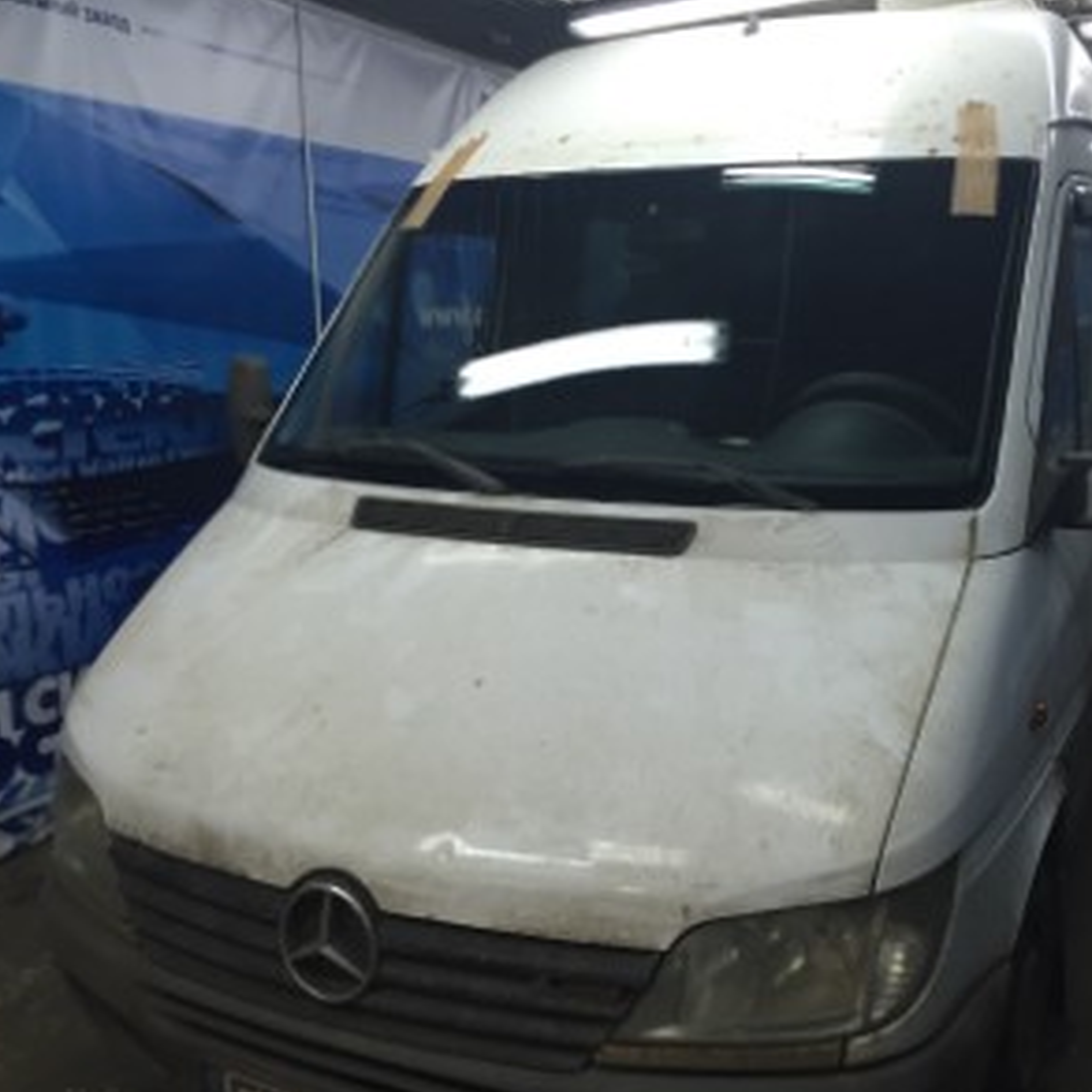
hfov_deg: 46.9
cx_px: 660
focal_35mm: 35
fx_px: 1249
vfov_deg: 47.2
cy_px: 544
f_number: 2.2
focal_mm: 4.15
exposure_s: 1/33
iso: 80
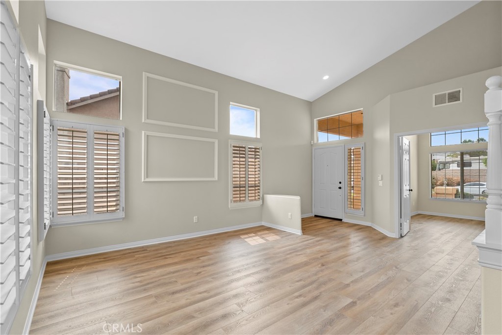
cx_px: 251
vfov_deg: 73.8
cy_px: 168
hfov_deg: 96.7
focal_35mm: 16
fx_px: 223
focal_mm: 16
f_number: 6.7
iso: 250
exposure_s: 1/30
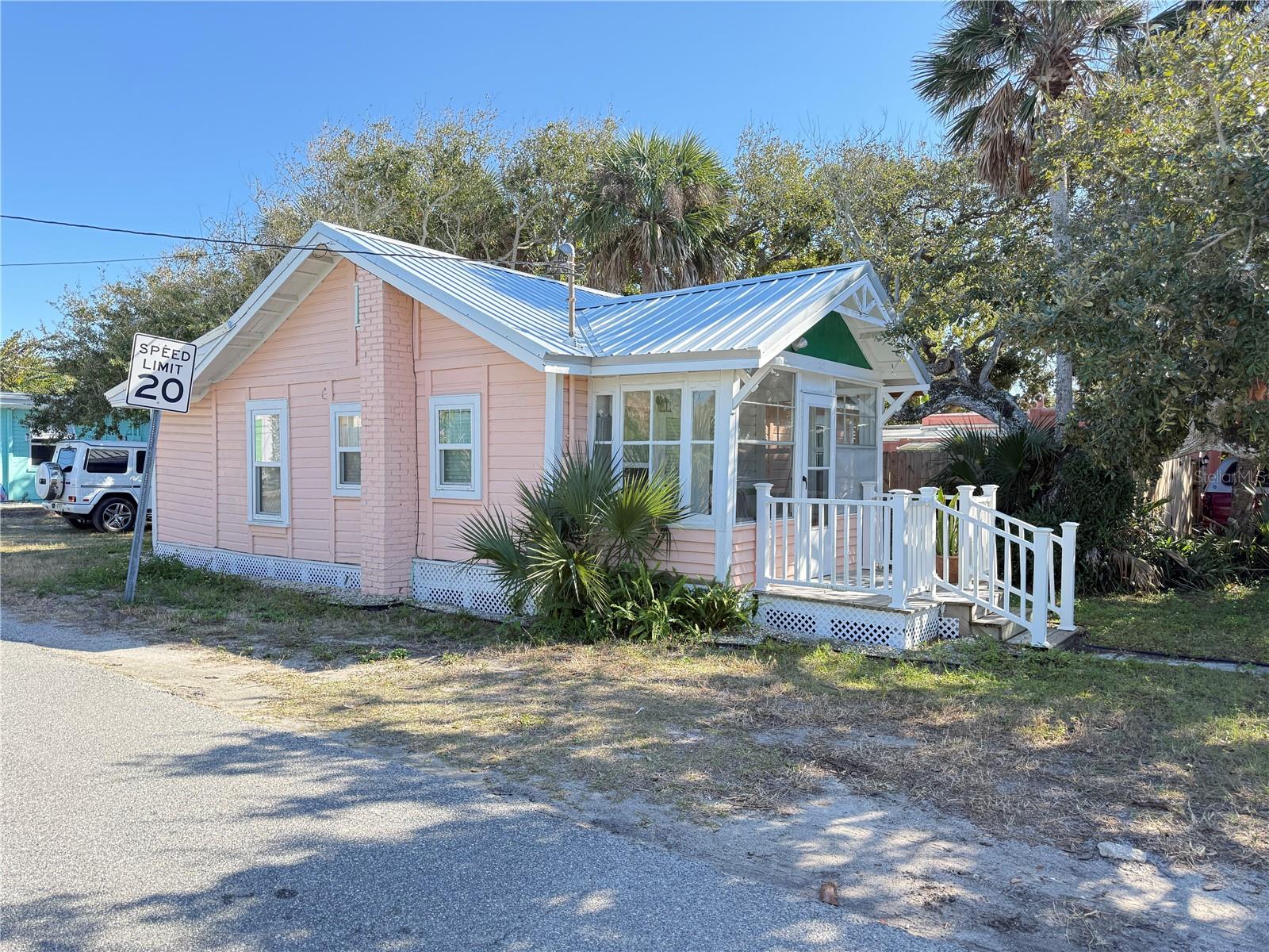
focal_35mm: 24
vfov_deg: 56.8
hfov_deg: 71.6
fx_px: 880
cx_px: 634
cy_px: 476
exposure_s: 1/643
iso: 100
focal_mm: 6.76
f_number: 1.78
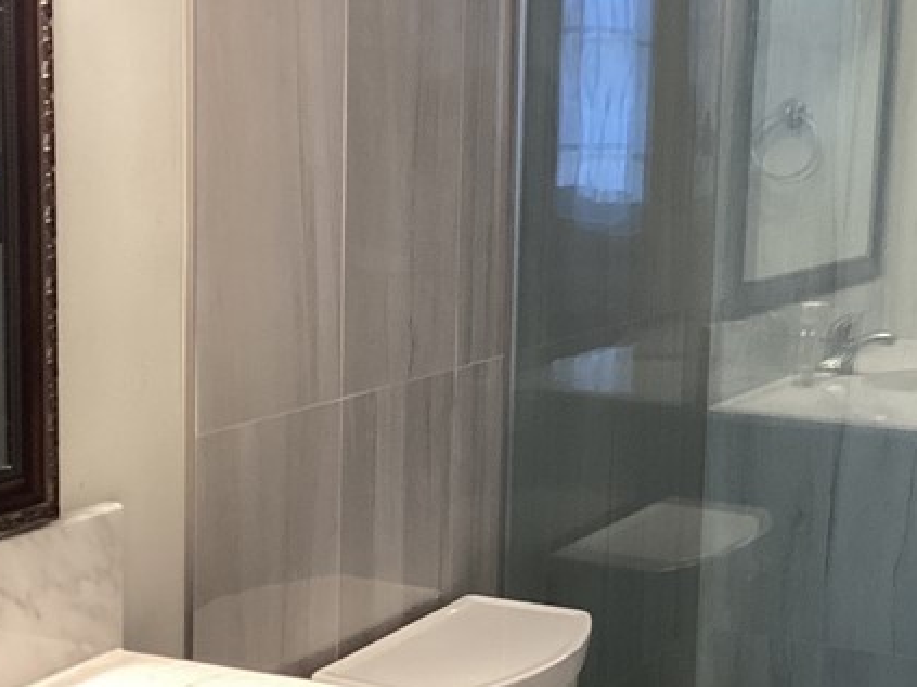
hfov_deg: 25.9
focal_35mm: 75
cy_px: 414
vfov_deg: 19.6
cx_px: 592
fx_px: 1986
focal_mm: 3.3
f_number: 2.4
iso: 200
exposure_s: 1/60
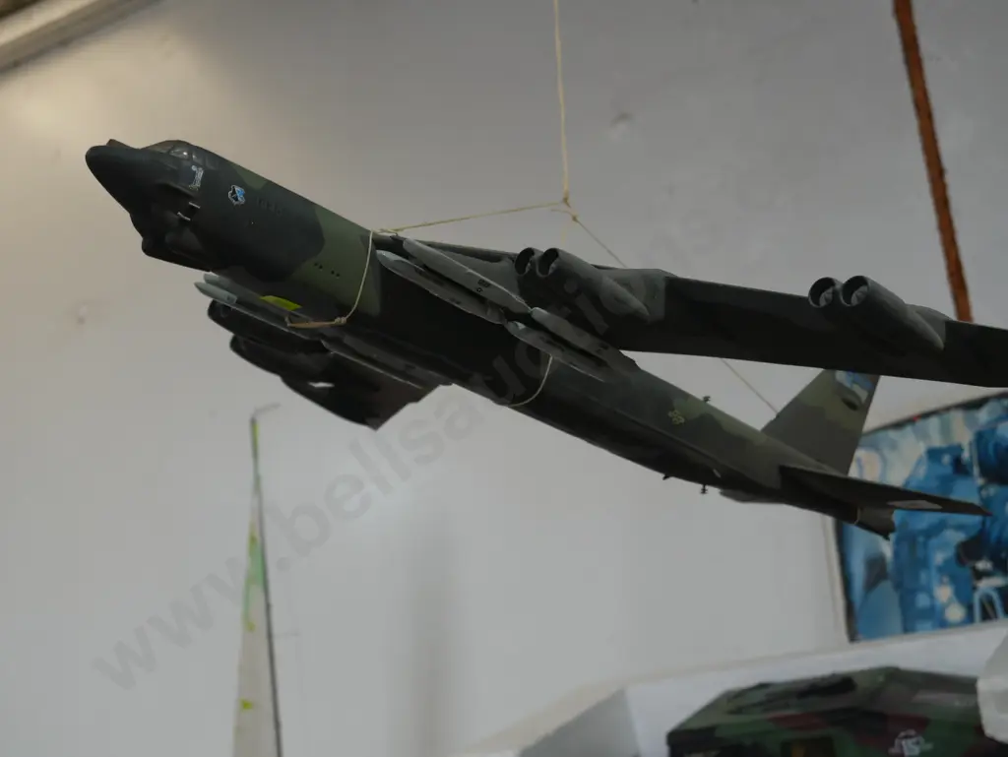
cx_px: 504
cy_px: 378
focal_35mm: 50
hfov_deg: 38.2
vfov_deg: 29.1
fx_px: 1457
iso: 320
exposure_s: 1/60
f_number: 5.3
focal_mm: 25
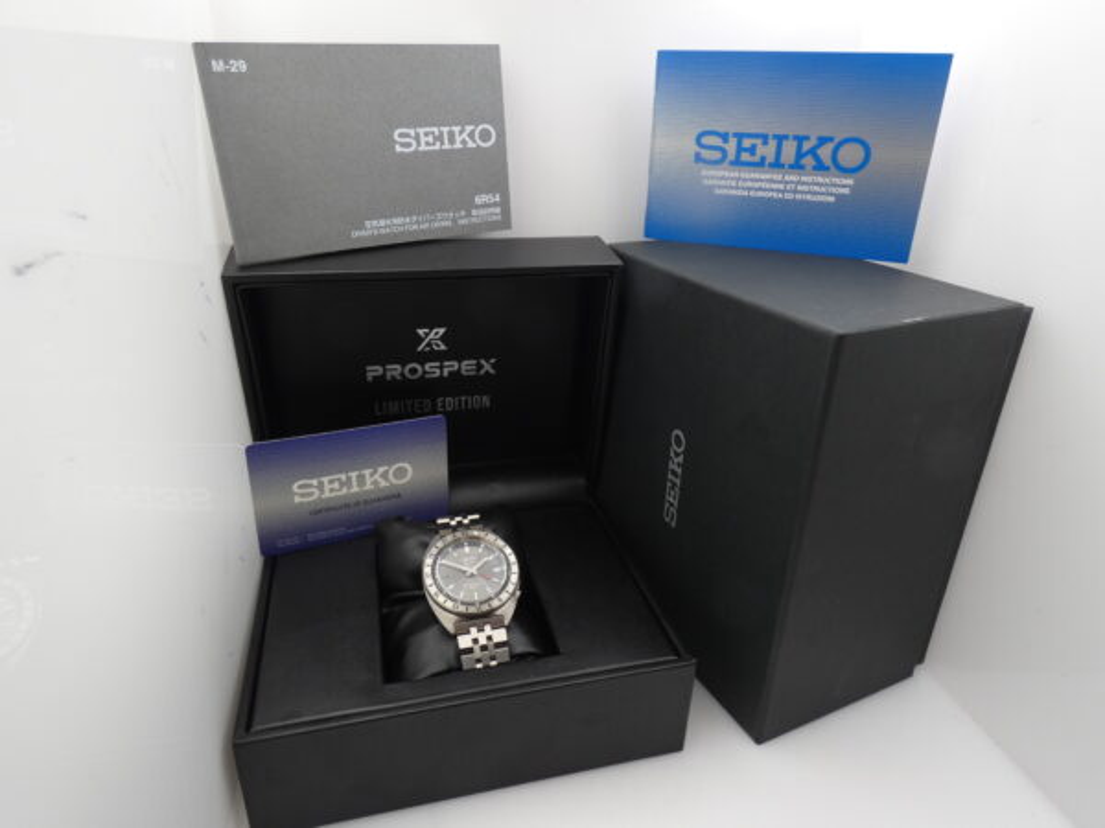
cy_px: 414
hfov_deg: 81.7
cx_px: 552
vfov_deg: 66.0
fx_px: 638
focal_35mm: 20
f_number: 2.8
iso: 80
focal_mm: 3.6
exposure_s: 1/100
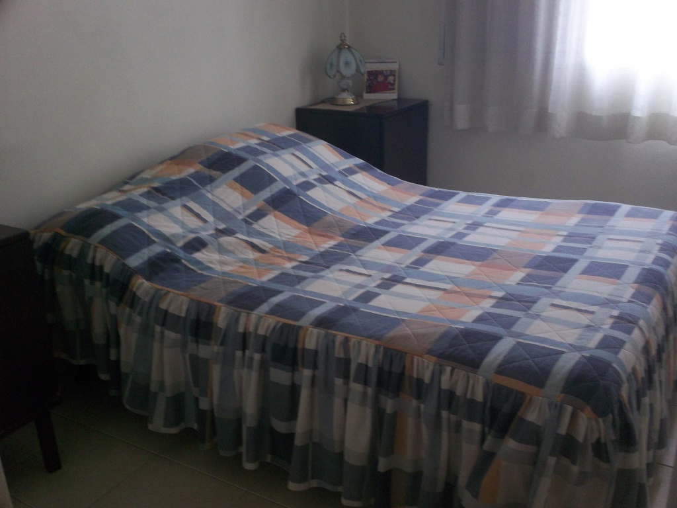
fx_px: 743
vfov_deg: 37.7
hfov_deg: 49.0
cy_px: 254
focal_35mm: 38
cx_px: 338
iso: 160
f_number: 4.5
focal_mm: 6.3
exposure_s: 1/20
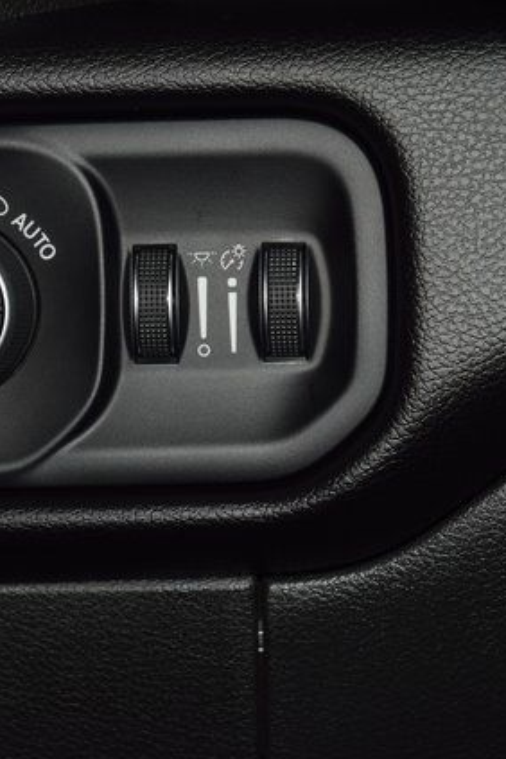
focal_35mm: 159
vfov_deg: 12.9
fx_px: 3352
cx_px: 113
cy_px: 381
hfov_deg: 8.6
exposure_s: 1/125
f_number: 8
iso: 100
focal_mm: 70
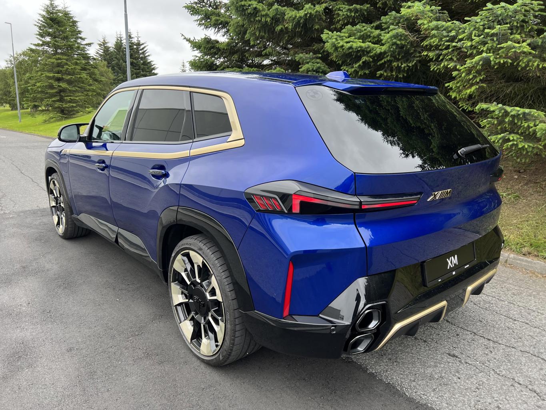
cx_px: 273
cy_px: 205
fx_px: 410
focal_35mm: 26
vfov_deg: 53.1
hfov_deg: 67.3
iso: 40
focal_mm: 5.7
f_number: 1.5
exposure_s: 1/282
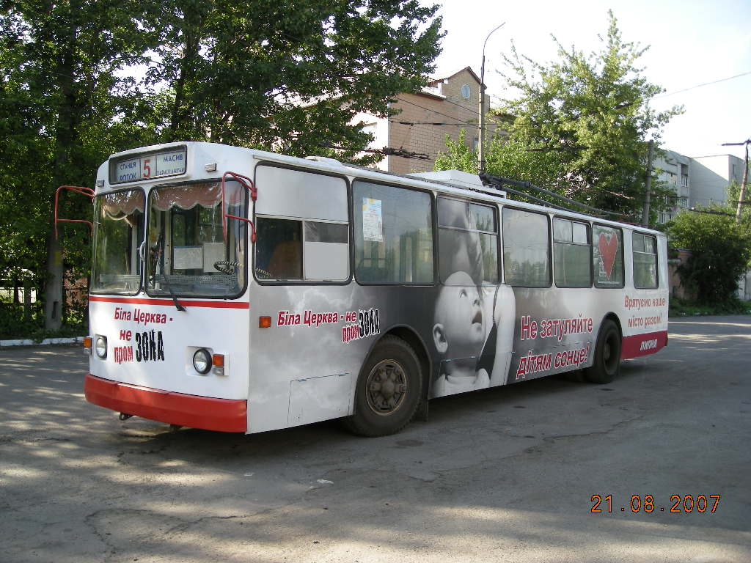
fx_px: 759
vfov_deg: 40.7
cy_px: 282
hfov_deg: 52.6
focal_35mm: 35
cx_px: 376
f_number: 2.8
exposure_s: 1/184
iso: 50
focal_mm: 5.7
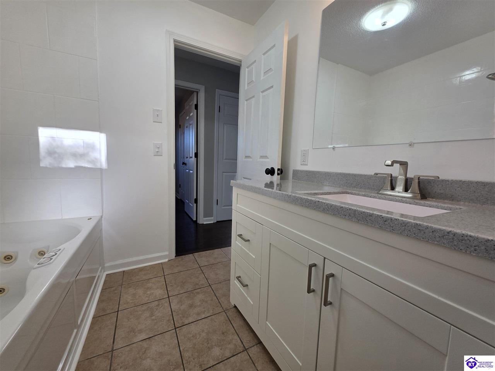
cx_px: 248
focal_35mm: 13
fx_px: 186
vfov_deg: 89.9
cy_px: 186
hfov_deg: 106.2
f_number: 1.9
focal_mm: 2.2
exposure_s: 1/120
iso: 80
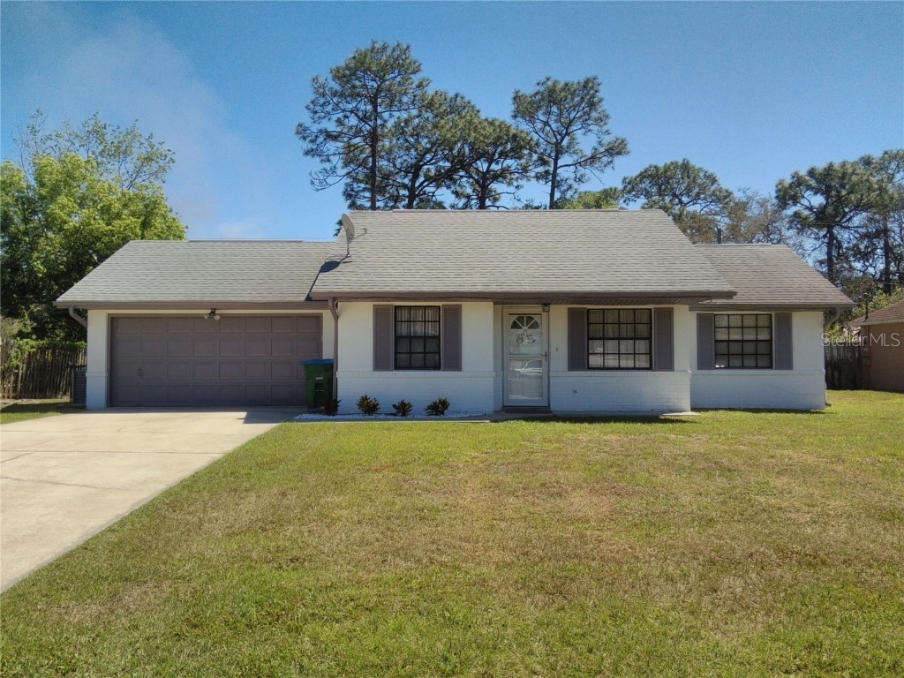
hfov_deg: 63.4
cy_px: 339
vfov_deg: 49.7
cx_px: 452
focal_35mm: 28
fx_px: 731
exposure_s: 1/1639
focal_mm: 3.69
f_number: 2.65
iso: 50
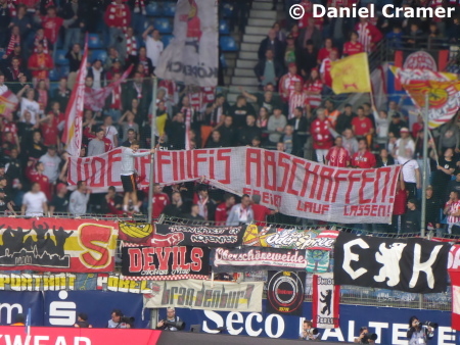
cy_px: 172
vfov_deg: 2.8
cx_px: 230
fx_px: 7140
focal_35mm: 537
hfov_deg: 3.7
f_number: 6.1
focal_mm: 96.2
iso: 800
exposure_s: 1/125
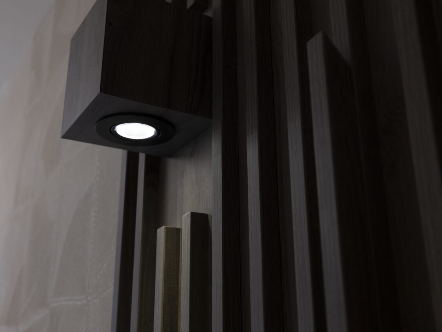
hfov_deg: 40.7
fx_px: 587
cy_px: 145
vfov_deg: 31.5
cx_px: 298
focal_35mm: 46
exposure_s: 1/125
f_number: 4.5
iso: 400
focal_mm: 23
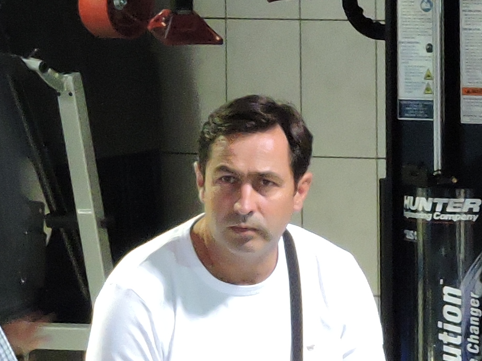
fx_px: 7951
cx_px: 346
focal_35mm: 571
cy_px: 195
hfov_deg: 3.5
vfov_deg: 2.6
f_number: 5
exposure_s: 1/15
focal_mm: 20.6
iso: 640
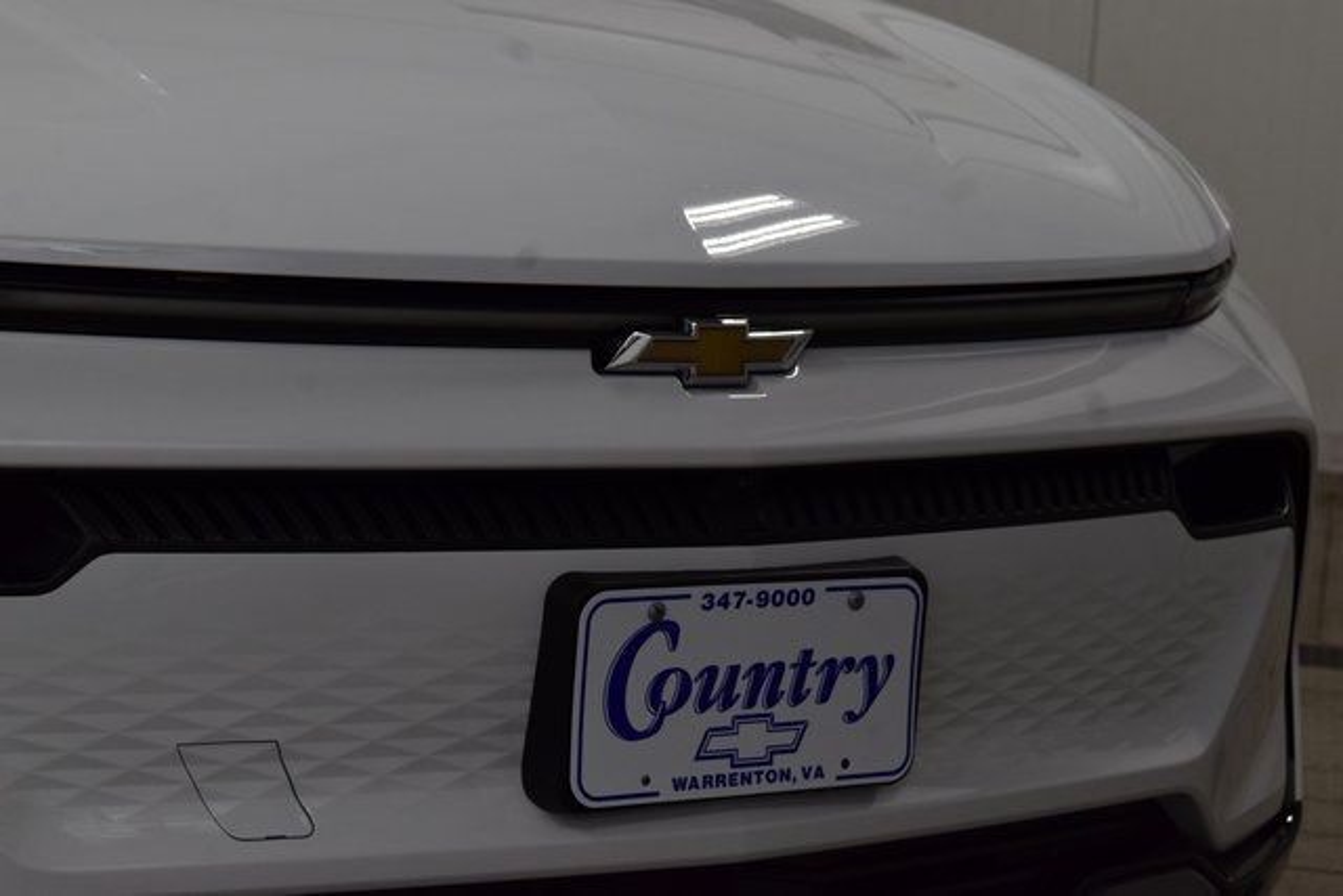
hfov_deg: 21.9
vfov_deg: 14.7
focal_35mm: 93
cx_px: 672
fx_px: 3470
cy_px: 448
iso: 1100
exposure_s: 1/125
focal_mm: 62
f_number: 9
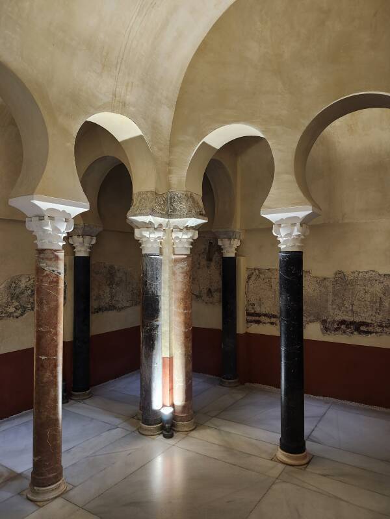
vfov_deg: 73.9
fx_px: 346
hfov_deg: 58.9
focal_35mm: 23
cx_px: 195
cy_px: 260
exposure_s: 1/25
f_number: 1.8
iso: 500
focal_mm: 5.54
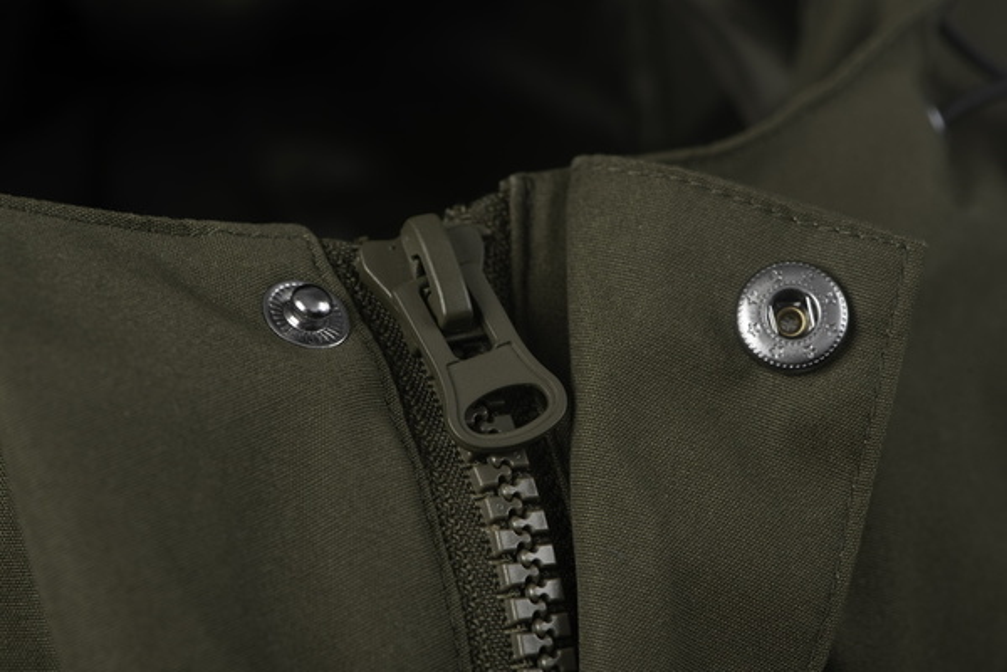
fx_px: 2937
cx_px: 504
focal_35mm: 105
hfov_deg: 19.5
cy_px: 336
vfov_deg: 13.0
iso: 100
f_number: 13
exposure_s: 1/160
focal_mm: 105
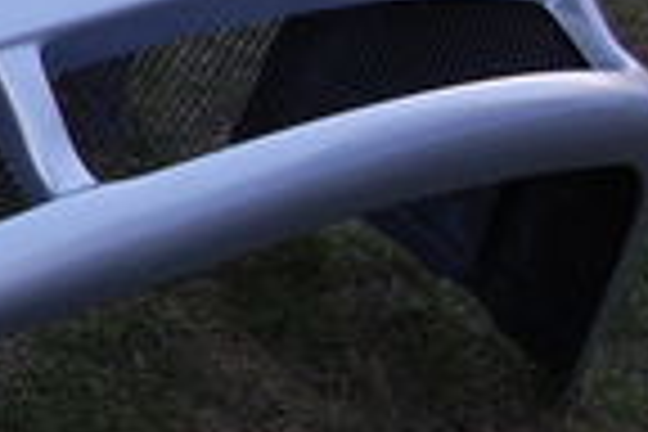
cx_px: -688
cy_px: 32
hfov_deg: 11.8
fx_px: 2758
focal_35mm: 153
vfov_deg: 8.9
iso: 280
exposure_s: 1/125
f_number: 5.6
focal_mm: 23
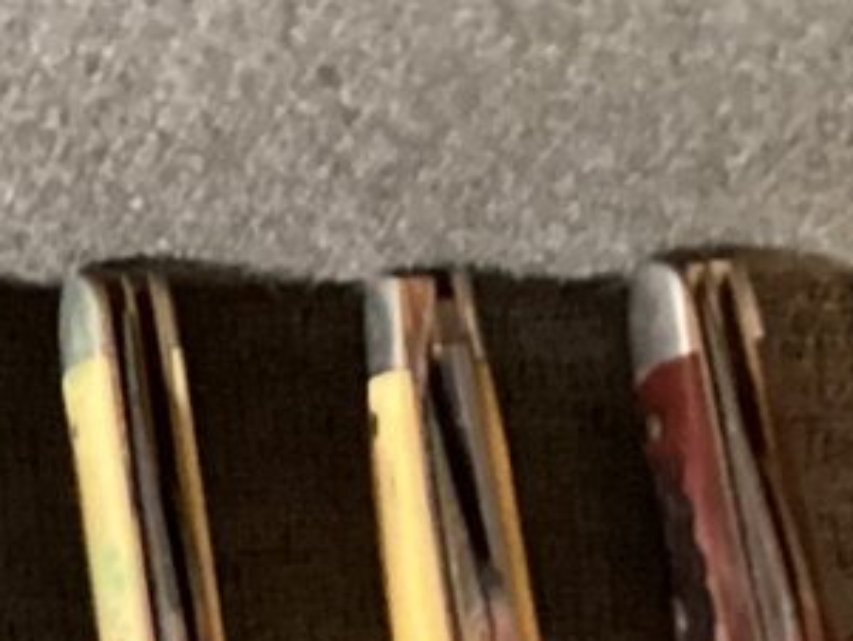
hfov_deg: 11.9
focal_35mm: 156
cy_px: 657
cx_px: -520
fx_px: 3846
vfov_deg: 9.4
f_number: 2.4
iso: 800
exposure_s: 1/25
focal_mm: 3.3
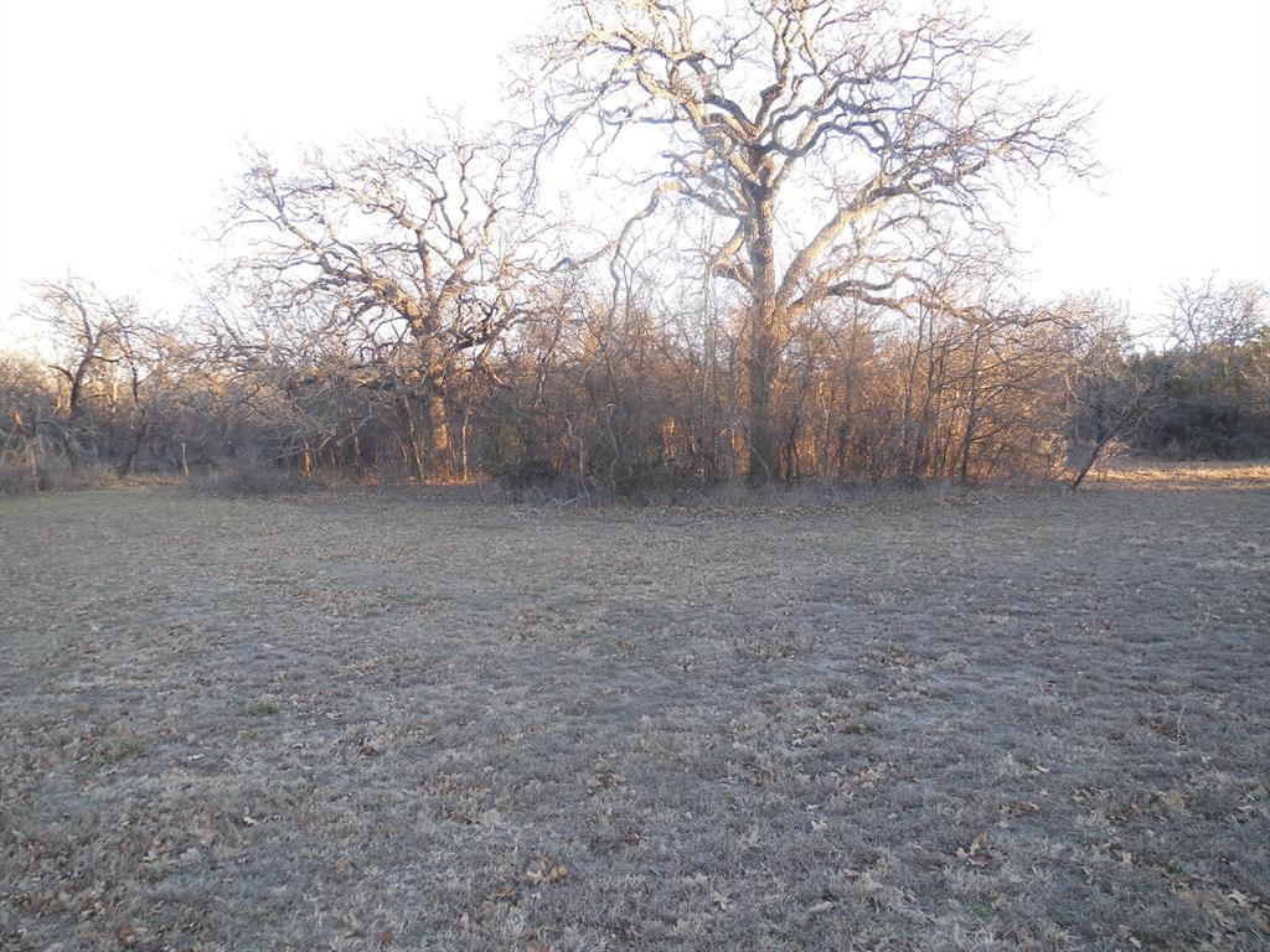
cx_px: 635
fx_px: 917
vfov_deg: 54.9
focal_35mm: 25
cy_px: 476
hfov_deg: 69.4
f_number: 3.1
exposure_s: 1/80
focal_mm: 4.5
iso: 125
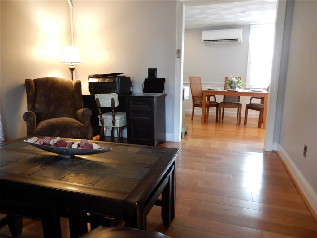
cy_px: 119
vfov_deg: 56.8
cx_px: 158
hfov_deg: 71.6
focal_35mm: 24
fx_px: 220
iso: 500
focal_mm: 4.3
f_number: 3.4
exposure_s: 1/8
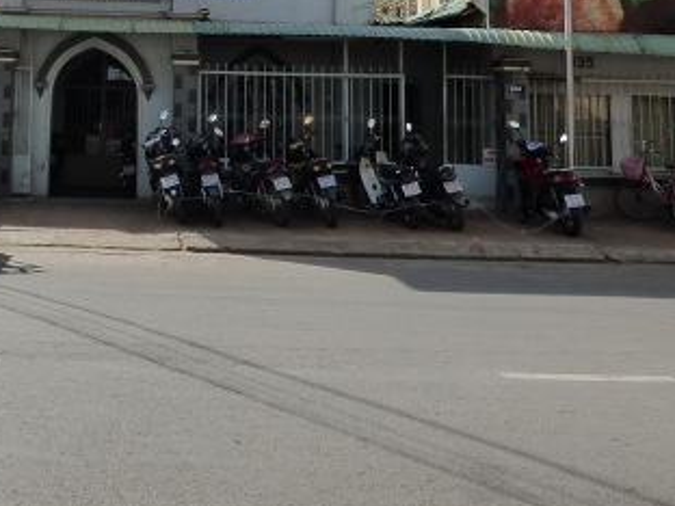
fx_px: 799
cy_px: 19
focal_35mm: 41
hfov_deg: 43.0
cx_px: 106
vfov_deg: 32.7
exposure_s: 1/640
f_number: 6.3
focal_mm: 3.58
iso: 200
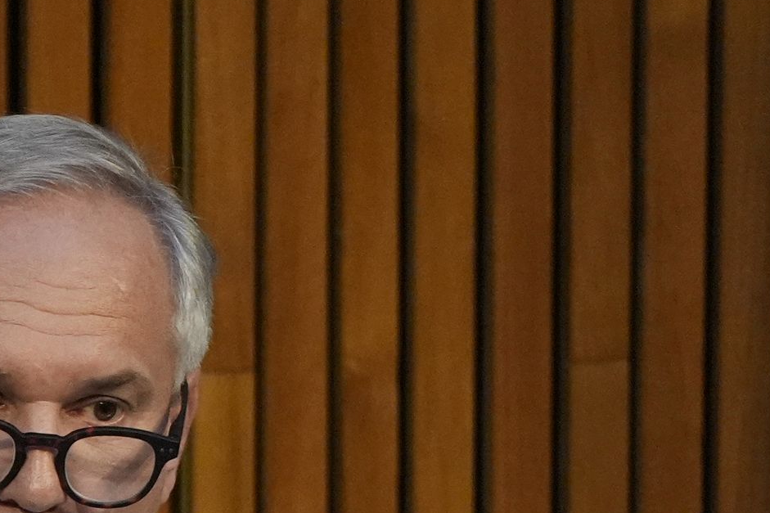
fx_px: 33915
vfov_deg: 0.9
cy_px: 974
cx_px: -216
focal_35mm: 1586
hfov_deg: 1.3
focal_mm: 373
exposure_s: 1/320
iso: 5000
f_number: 5.6
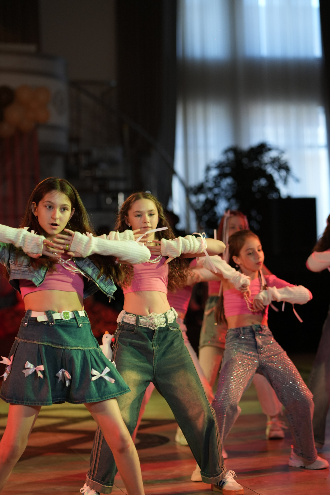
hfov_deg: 16.1
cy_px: 248
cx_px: 165
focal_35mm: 85
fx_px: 1169
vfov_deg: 23.9
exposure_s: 1/400
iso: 800
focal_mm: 85
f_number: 2.2
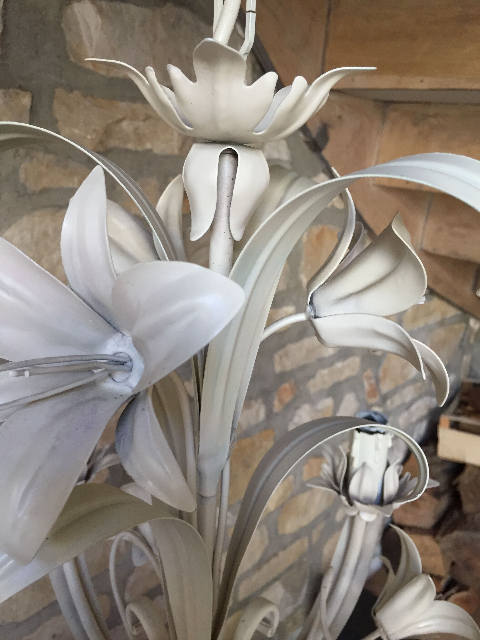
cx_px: 240
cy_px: 320
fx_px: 536
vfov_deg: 61.7
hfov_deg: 48.2
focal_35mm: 29
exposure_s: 1/33
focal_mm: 4.15
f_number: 2.2
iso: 64
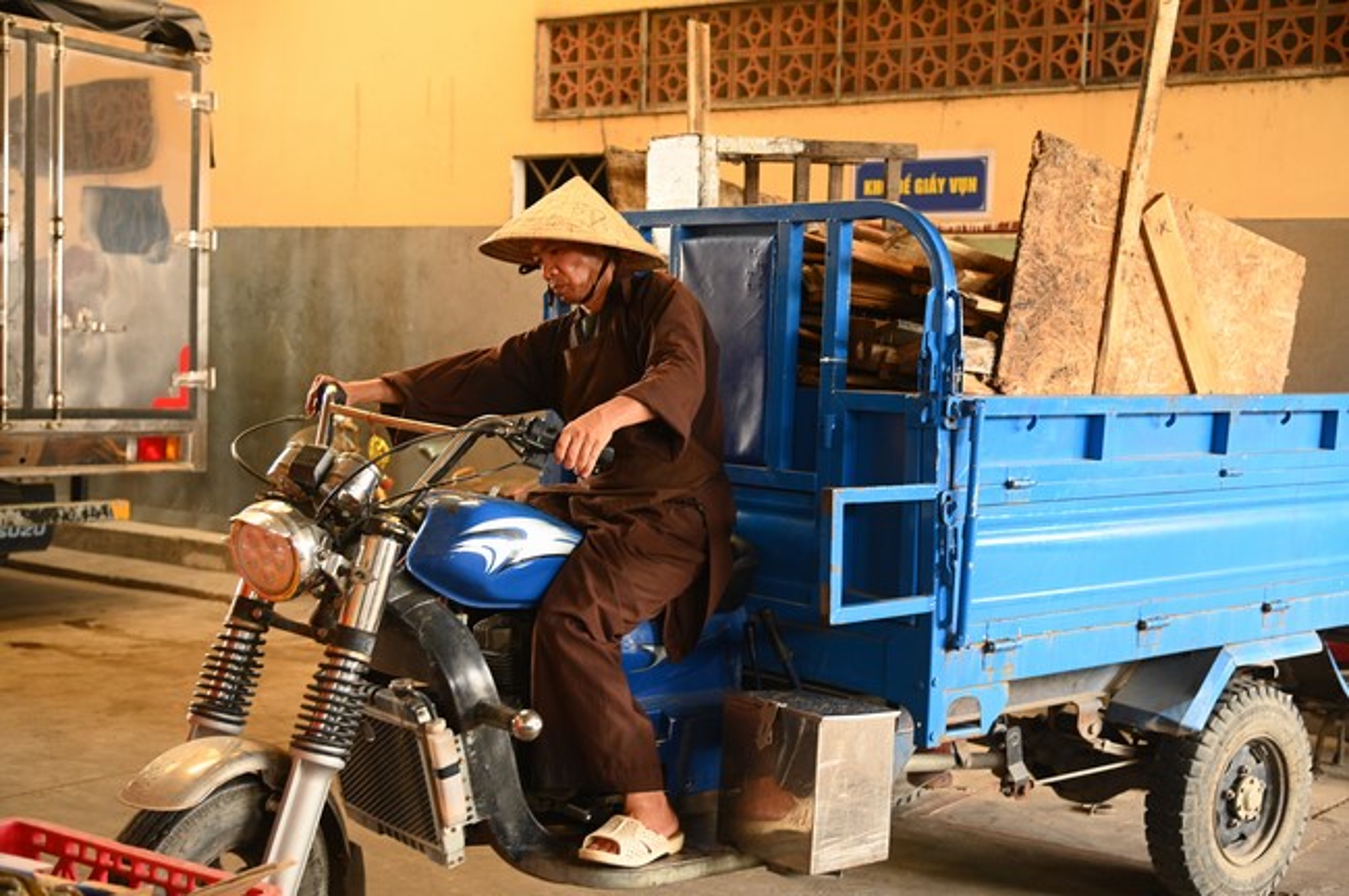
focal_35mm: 48
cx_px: 674
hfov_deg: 41.2
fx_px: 1797
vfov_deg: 28.0
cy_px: 448
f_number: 4
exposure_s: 1/125
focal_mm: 48
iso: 2500
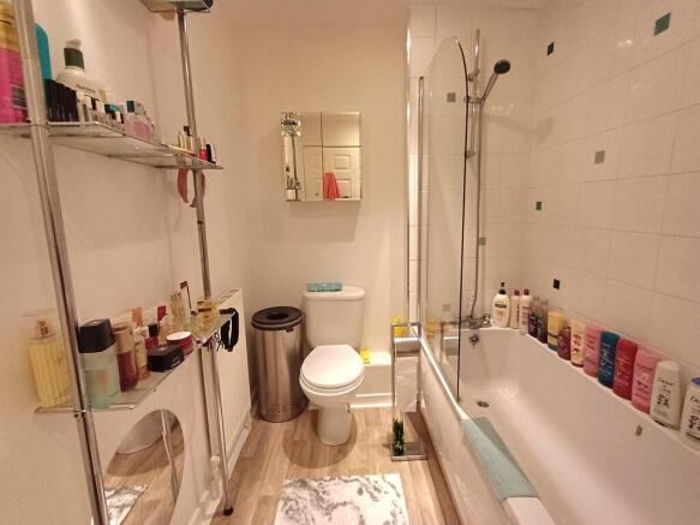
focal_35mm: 16
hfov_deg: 94.5
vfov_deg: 78.1
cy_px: 262
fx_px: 323
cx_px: 350
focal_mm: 1.64
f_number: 2.2
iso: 200
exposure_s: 1/33
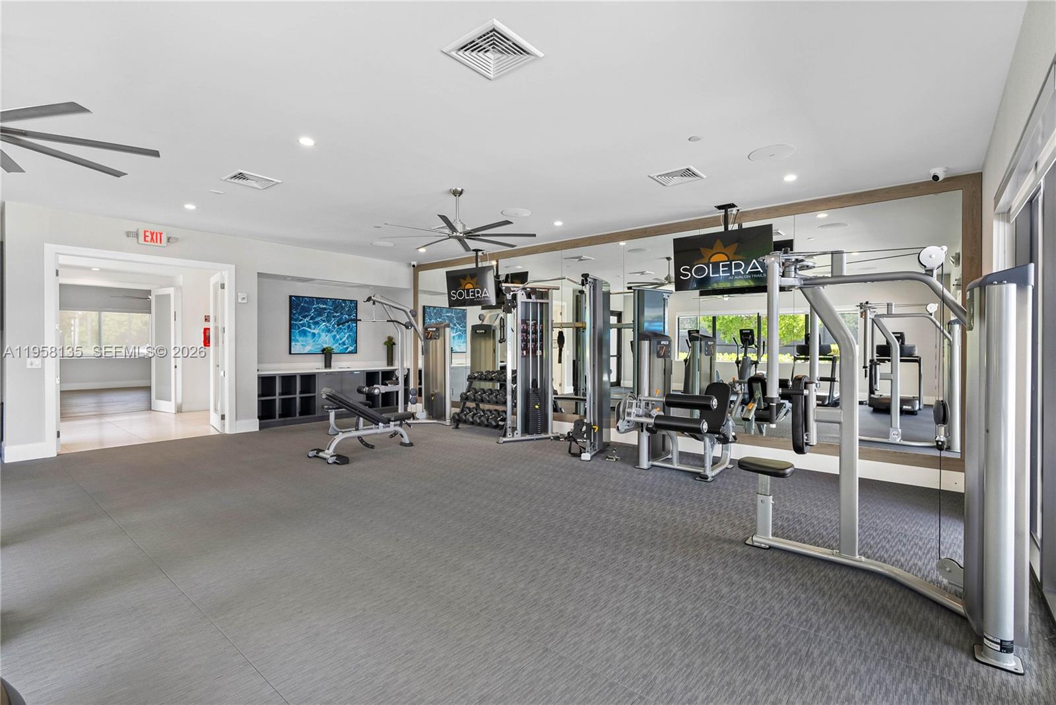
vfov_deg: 73.8
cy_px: 352
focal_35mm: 16
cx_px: 528
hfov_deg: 96.7
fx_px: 469
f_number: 8
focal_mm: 16
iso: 1600
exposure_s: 1/20
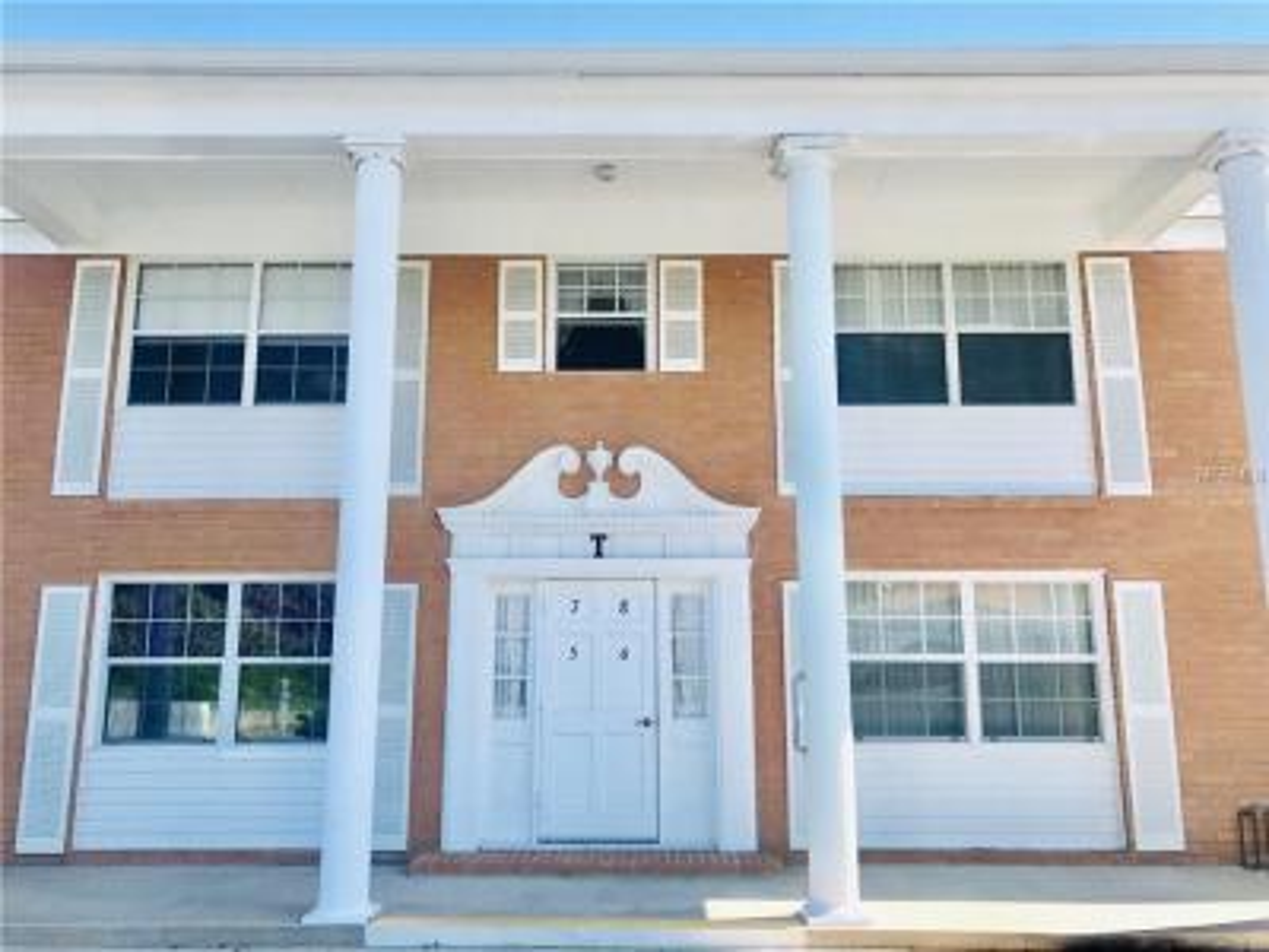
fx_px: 1026
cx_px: 634
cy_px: 476
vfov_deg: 49.7
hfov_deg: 63.4
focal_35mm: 28
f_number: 1.8
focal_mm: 3.99
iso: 20
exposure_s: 1/1497
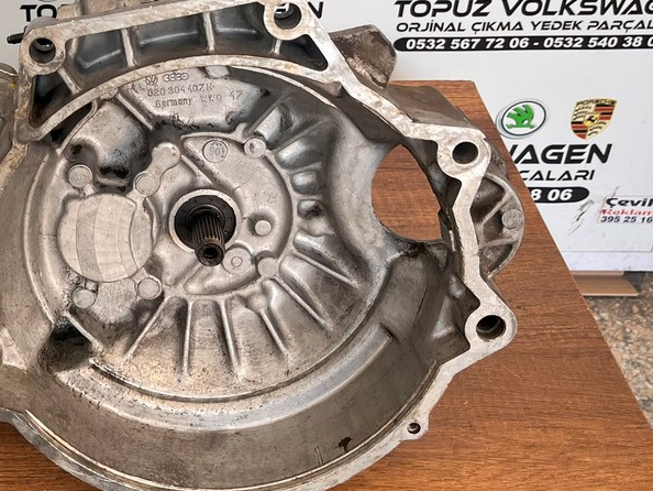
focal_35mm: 56
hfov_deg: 33.2
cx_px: 119
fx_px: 1057
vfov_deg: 25.3
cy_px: 53
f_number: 1.6
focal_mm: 5.1
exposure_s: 1/122
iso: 64
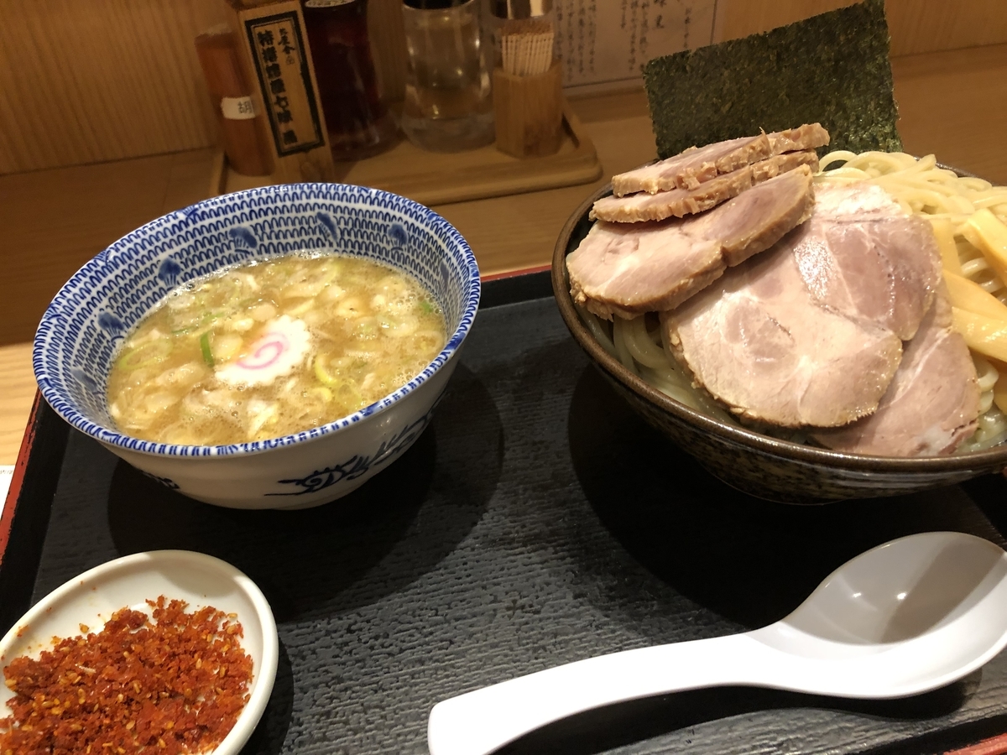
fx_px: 815
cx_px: 504
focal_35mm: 28
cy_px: 378
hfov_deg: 63.4
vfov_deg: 49.7
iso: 100
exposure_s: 1/17
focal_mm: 3.99
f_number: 1.8
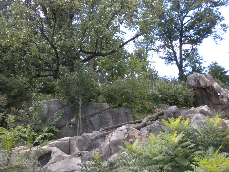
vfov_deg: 36.0
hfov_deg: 46.8
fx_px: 265
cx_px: 114
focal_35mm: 40
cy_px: 83
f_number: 3.5
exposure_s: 1/646
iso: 400
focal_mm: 6.6
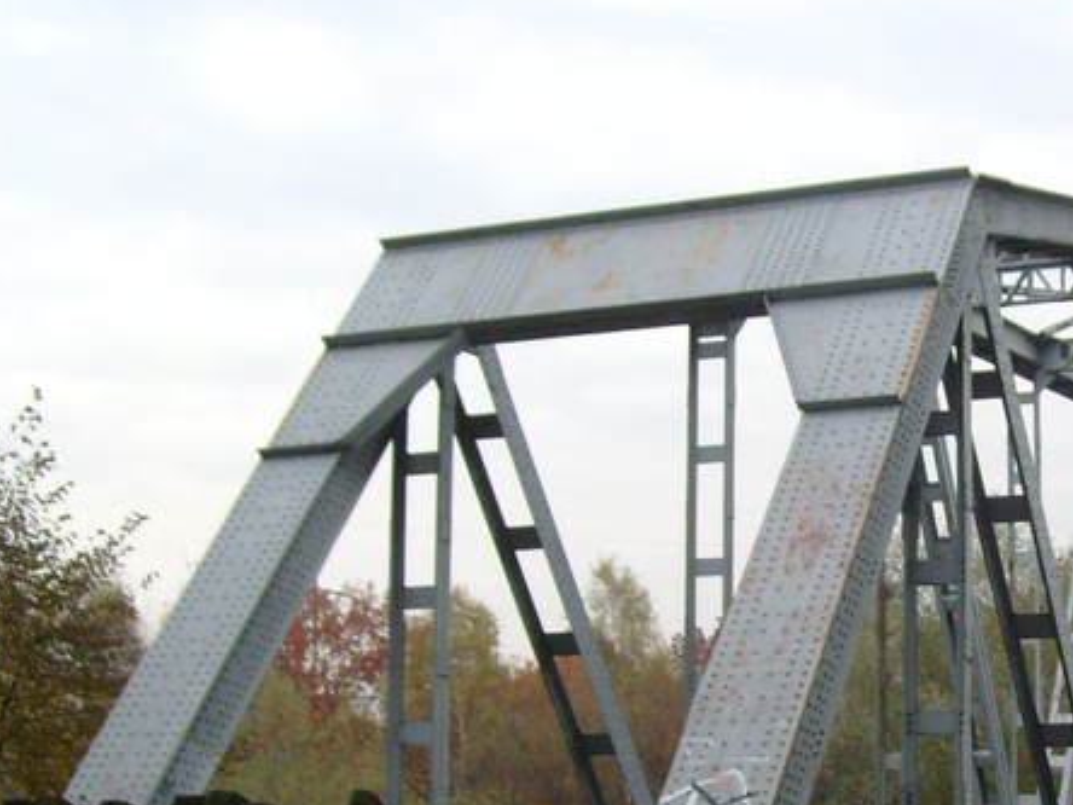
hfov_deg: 27.0
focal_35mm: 70
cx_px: 930
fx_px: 2170
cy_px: 629
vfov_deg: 20.8
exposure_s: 1/45
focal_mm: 5.8
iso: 80
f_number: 2.8
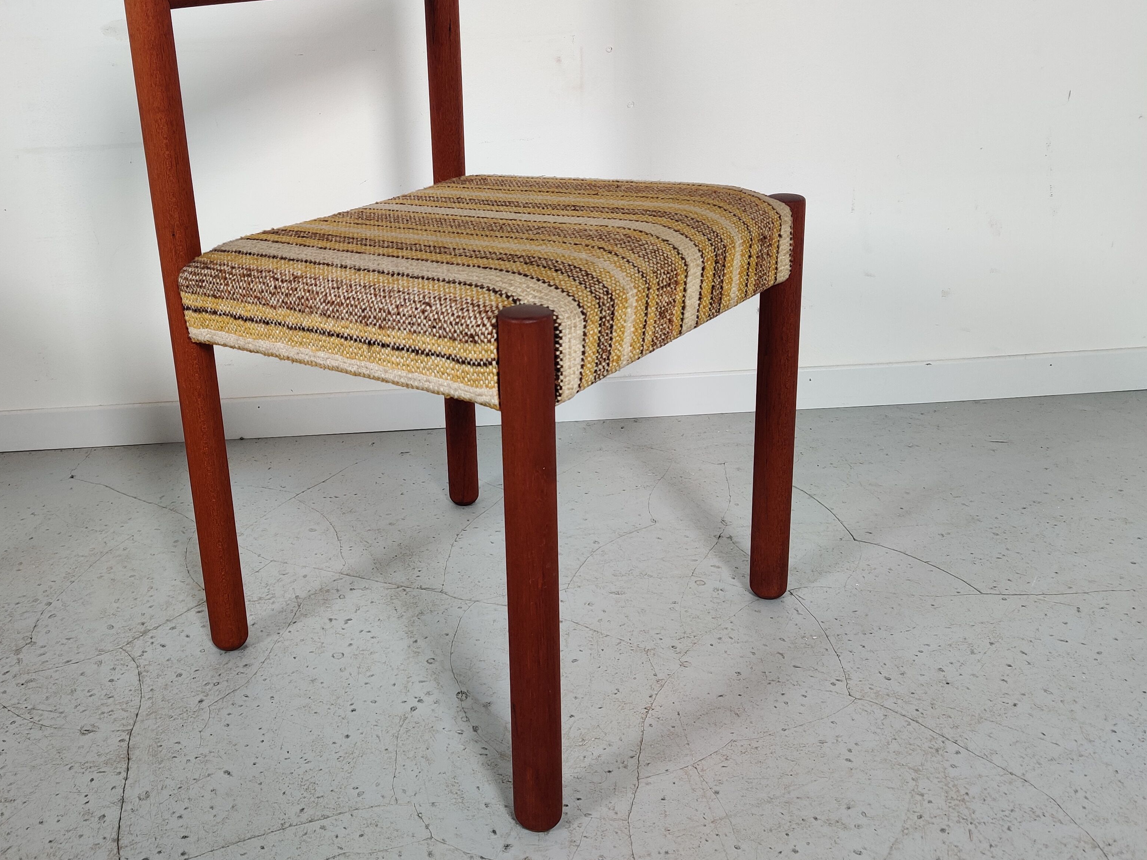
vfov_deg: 40.5
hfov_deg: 51.9
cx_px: 413
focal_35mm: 35
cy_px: 340
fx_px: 1160
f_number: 1.65
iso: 200
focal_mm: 4.75
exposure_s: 1/100
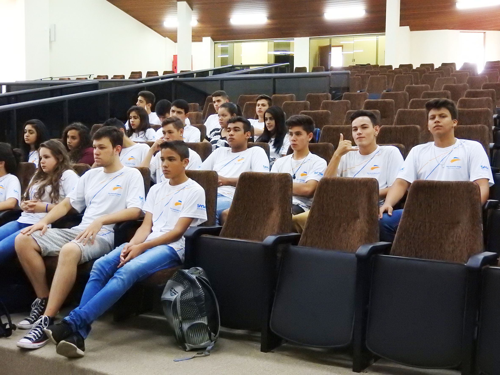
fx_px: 650
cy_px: 188
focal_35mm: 45
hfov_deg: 42.1
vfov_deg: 32.2
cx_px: 250
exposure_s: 1/50
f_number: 4
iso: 1600
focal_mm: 8.1
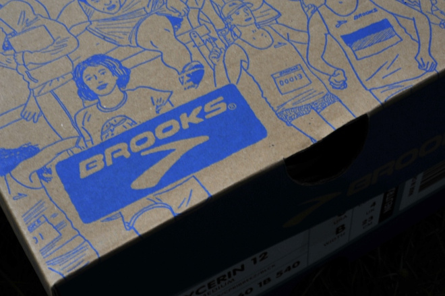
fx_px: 679
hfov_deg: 36.3
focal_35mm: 55
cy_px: 148
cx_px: 222
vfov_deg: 24.6
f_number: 22
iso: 200
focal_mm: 55
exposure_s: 1/6
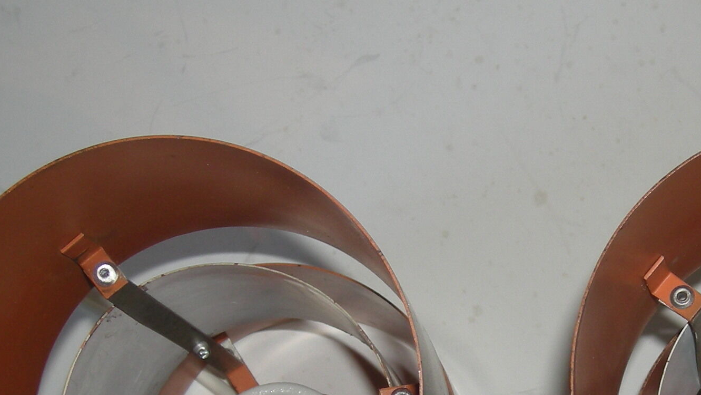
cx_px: 536
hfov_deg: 23.9
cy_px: 401
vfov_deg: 13.5
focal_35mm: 88
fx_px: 1636
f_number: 2.8
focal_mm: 5.7
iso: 50
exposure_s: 1/54.2
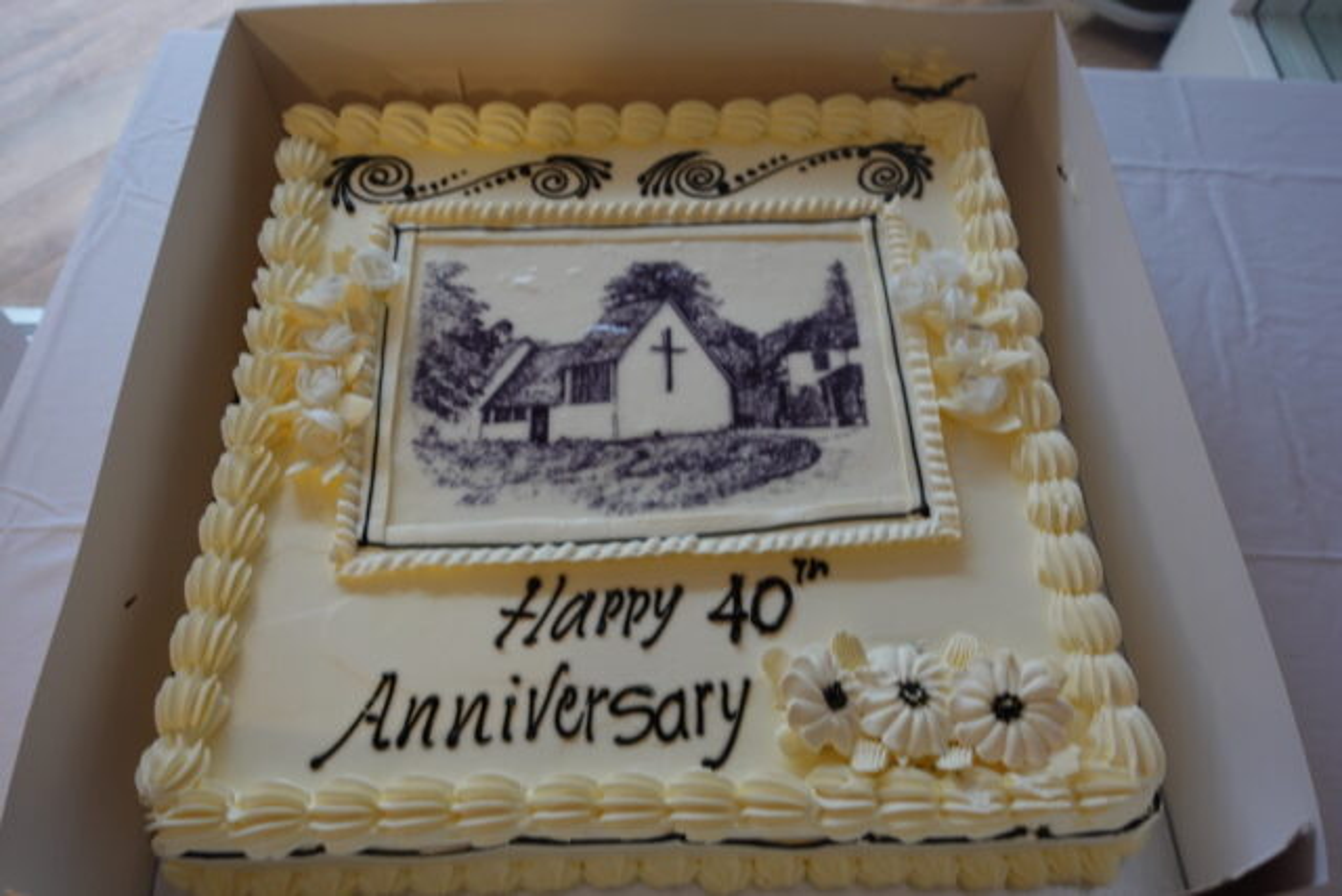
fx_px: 969
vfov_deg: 49.6
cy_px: 448
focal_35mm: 26
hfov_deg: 69.4
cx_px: 671
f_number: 2.2
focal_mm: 10.31
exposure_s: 1/30
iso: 200
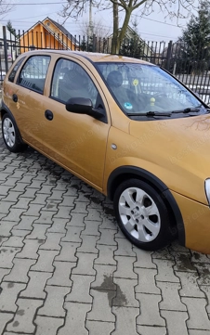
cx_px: 113
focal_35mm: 27
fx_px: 247
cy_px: 158
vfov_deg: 68.3
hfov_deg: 46.0
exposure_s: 1/552
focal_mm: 6.19
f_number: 1.65
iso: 50
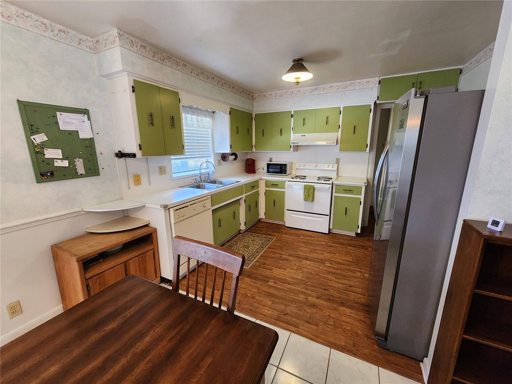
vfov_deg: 89.9
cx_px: 256
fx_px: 192
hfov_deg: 106.2
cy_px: 192
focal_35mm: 13
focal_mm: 2.2
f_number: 2.2
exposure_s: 1/60
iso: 400
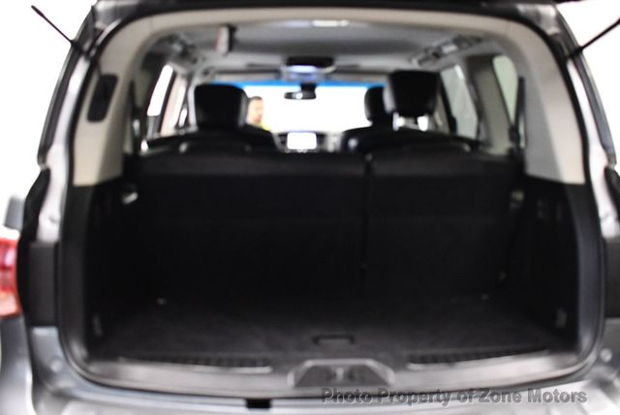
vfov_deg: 36.9
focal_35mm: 36
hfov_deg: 53.1
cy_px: 208
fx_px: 621
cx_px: 310
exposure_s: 1/60
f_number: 3.5
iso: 3600
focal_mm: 18
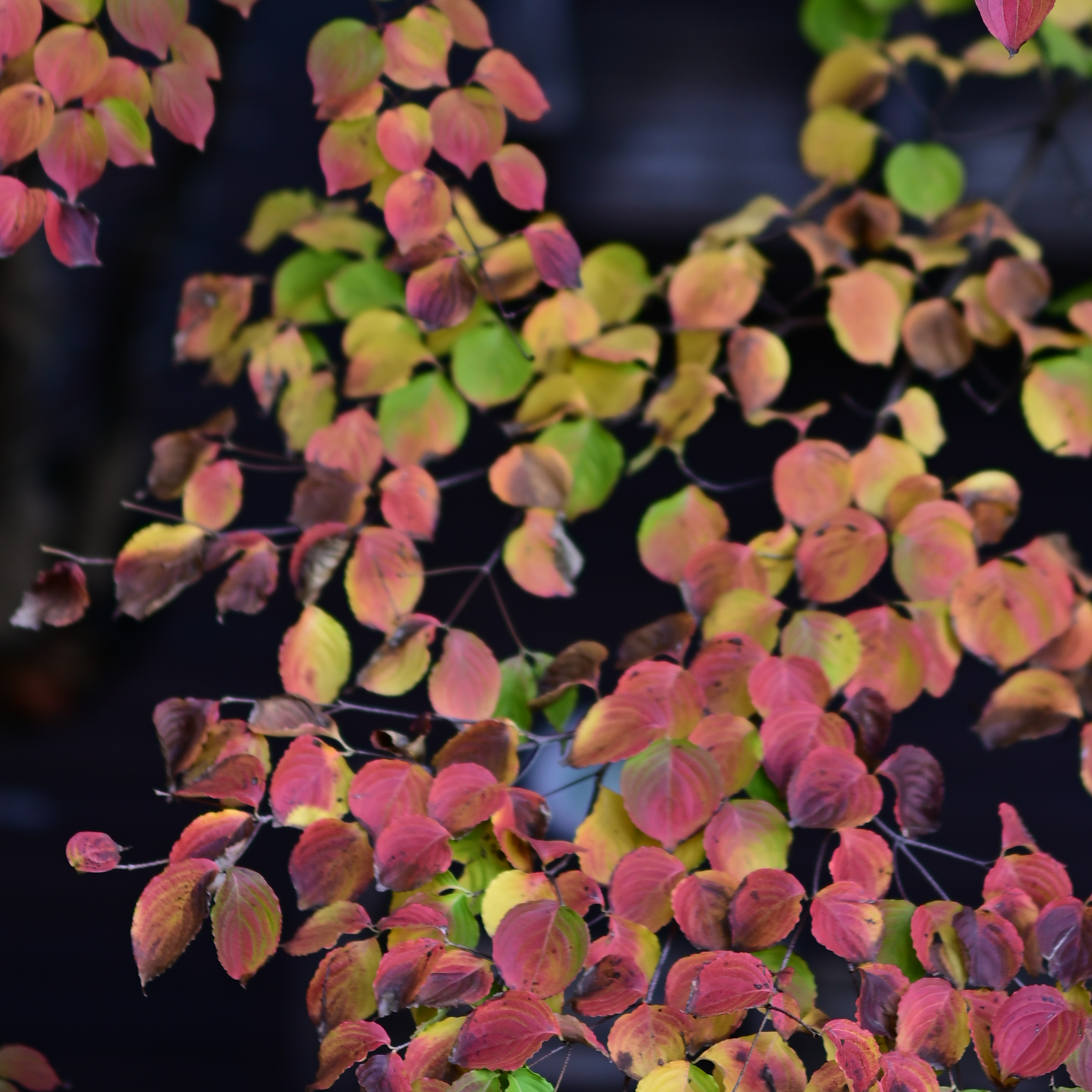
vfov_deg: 10.2
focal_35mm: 169
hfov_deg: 10.3
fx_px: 6032
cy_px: -60
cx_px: 760
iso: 64
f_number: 0.95
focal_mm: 58
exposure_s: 1/320
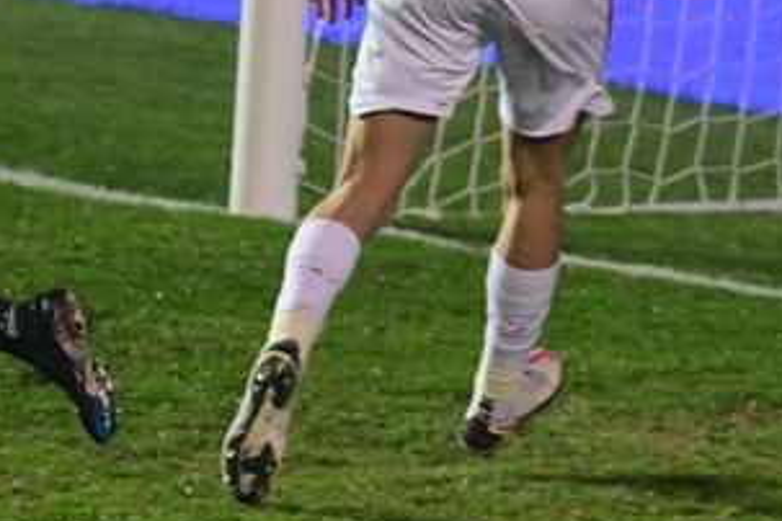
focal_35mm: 1585
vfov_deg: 0.9
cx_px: -194
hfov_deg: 1.3
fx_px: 34427
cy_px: 48
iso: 4500
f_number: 4.5
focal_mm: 400
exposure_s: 1/1000
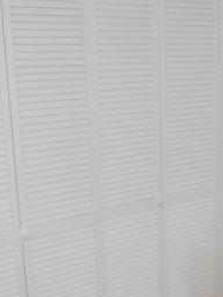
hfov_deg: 25.6
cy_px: 183
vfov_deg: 33.6
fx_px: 489
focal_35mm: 57
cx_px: 139
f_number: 3
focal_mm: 4
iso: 320
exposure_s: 1/30
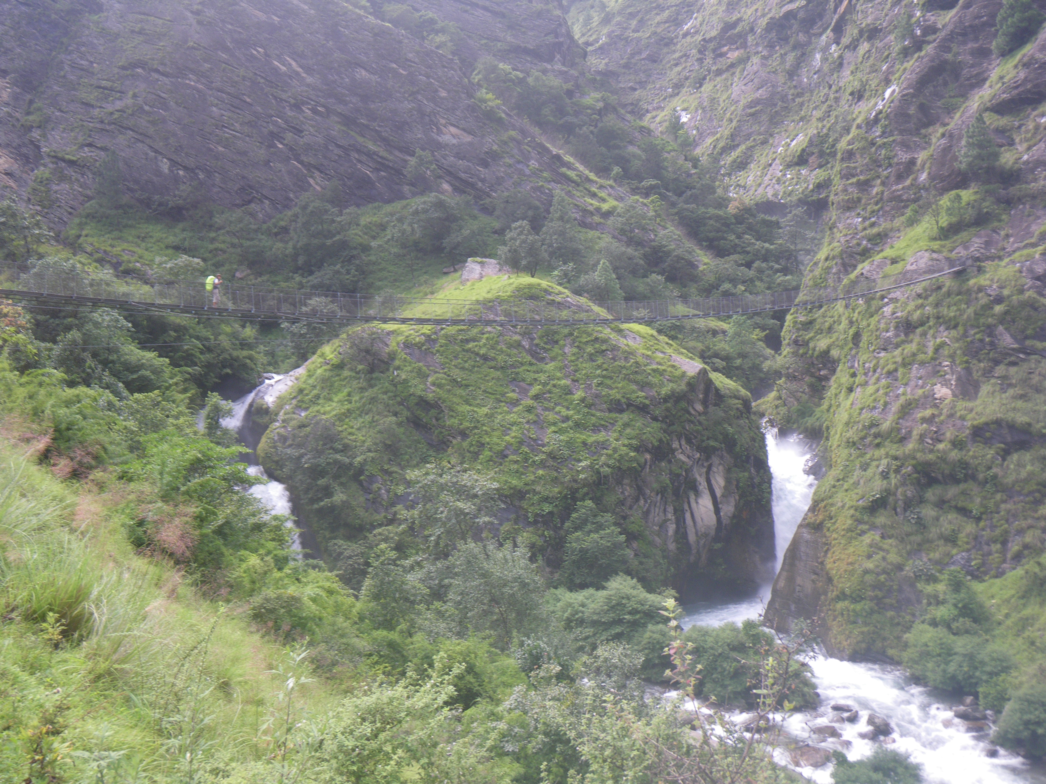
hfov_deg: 54.0
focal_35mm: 34
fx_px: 1027
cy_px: 392
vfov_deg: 41.8
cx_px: 523
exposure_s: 1/100
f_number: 3.8
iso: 50
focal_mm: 6.1
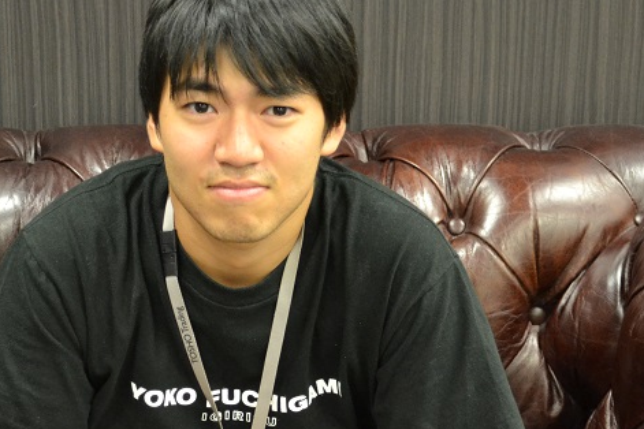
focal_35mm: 121
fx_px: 2164
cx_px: 242
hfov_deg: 16.9
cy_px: 357
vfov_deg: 11.3
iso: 1600
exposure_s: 1/15
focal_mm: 38
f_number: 5
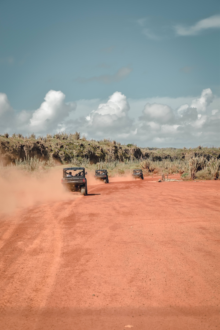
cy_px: 165
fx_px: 687
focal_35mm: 75
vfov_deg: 27.0
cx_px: 110
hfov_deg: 18.2
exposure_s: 1/640
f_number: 7.1
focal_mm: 50
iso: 100
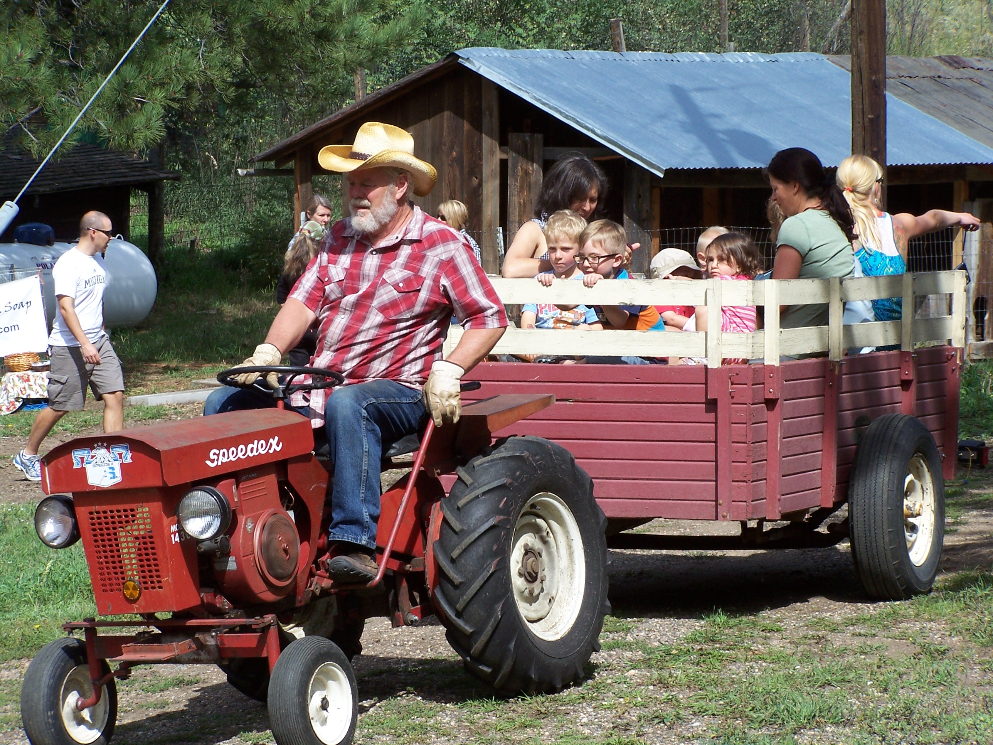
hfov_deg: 15.4
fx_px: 3672
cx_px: 496
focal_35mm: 128
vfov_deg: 11.6
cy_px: 372
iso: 80
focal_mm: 21.2
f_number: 4.5
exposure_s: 1/500
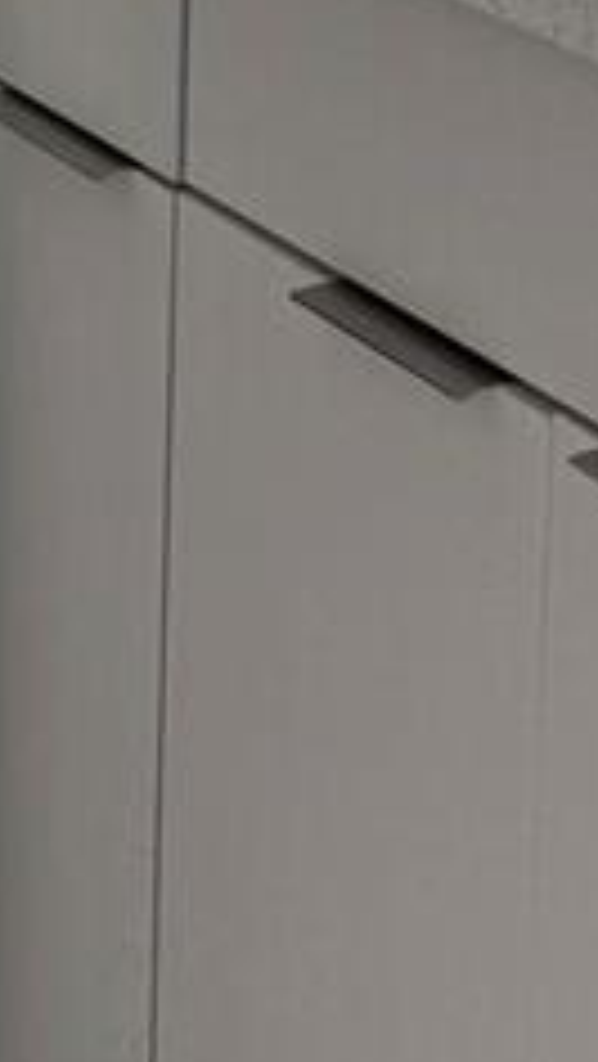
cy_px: -598
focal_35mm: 133
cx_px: 418
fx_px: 3744
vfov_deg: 14.8
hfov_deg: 9.1
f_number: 1.78
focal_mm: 6.76
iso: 64
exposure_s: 1/164
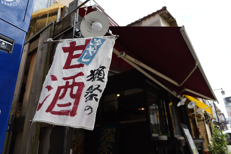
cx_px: 116
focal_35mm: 24
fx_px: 154
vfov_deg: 53.2
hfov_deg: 73.7
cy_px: 77
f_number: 4
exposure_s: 1/320
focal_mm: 24
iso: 64
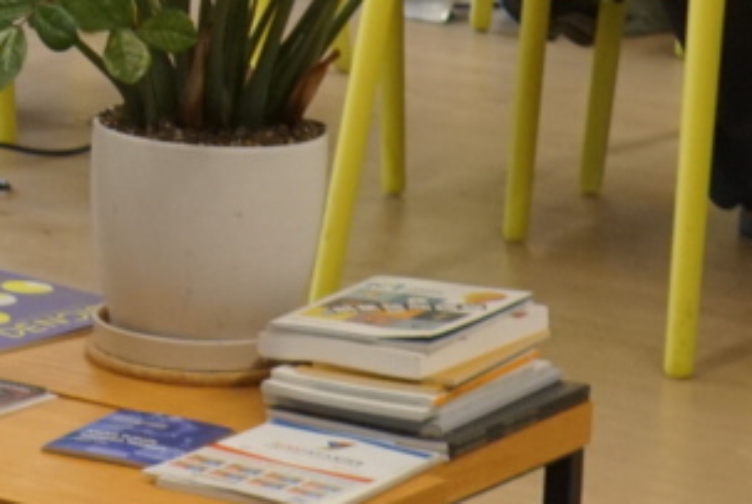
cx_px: -759
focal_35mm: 224
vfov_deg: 6.1
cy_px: -303
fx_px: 4686
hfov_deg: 8.7
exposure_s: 1/160
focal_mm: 28
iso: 800
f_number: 4
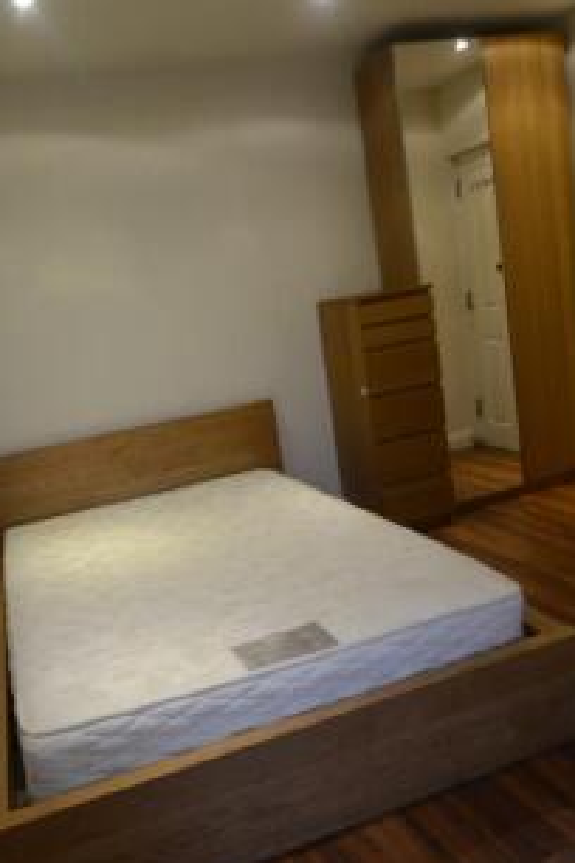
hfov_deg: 46.2
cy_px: 441
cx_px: 242
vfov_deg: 65.5
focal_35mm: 28
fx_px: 671
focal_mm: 12
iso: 400
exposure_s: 1/13
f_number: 3.8
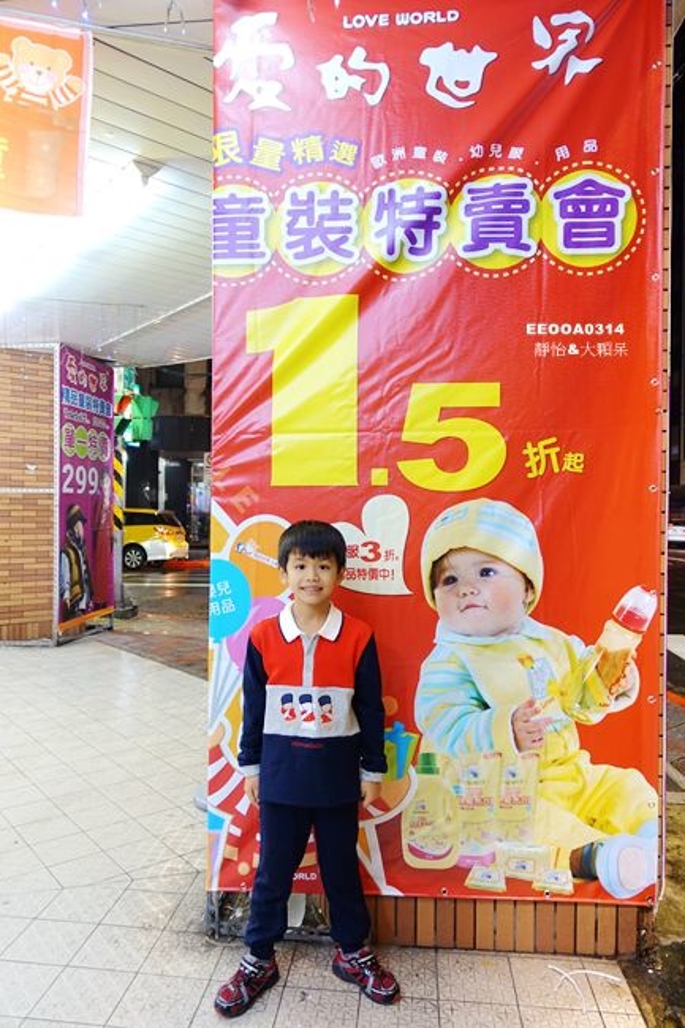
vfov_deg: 73.8
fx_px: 685
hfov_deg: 53.1
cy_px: 514
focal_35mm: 24
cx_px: 342
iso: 200
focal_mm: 8.8
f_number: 1.8
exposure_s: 1/30
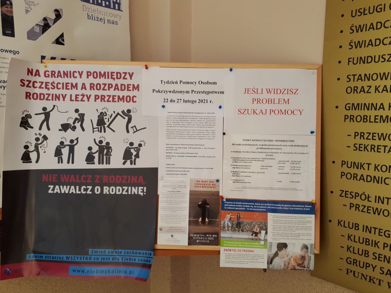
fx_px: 305
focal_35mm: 27
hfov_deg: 65.3
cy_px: 146
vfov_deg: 51.4
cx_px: 196
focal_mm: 3.6
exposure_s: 1/152
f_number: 1.9
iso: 40
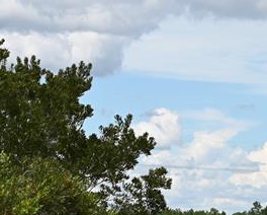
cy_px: 217
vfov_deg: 6.4
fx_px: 1923
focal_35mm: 243
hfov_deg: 7.8
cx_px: 365
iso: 100
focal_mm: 67
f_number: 8
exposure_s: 1/400
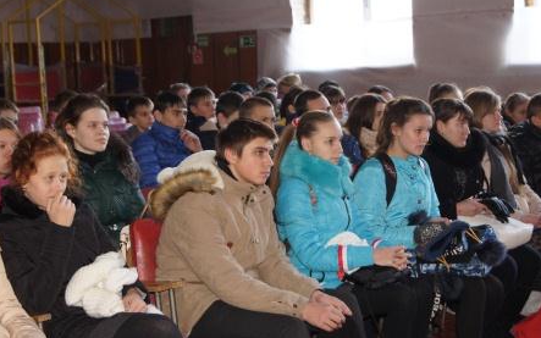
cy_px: 171
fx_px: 1025
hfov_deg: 29.6
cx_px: 270
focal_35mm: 70
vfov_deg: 18.7
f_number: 5.6
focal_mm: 45
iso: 800
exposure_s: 1/60
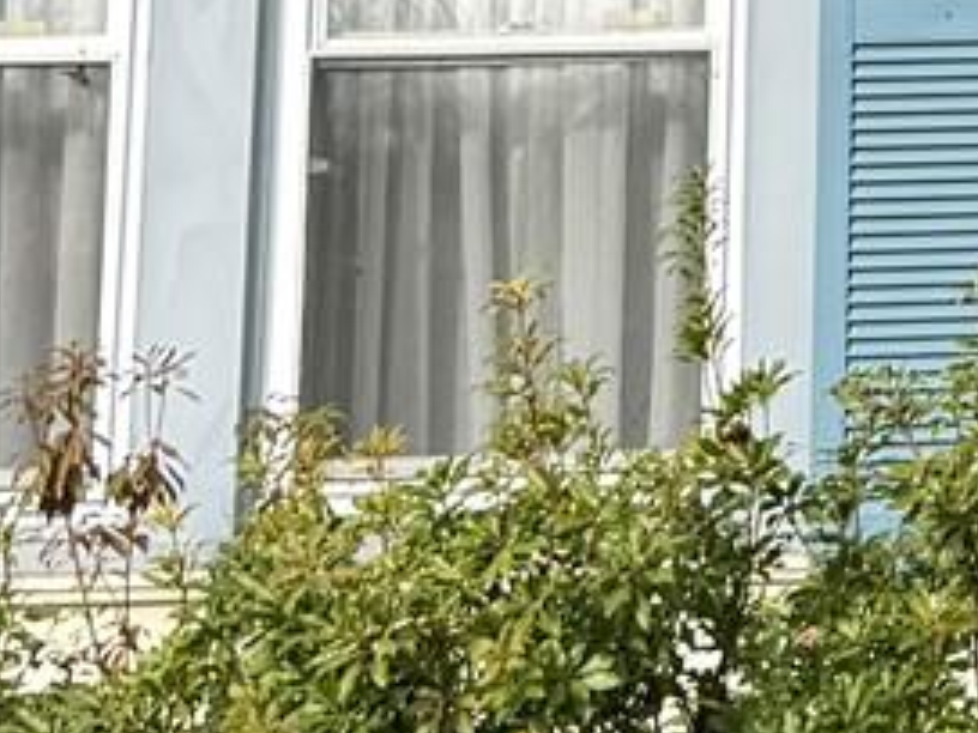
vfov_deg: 8.0
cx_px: 1909
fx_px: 5114
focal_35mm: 181
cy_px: -525
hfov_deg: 10.2
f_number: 1.78
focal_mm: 6.76
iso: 80
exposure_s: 1/1727
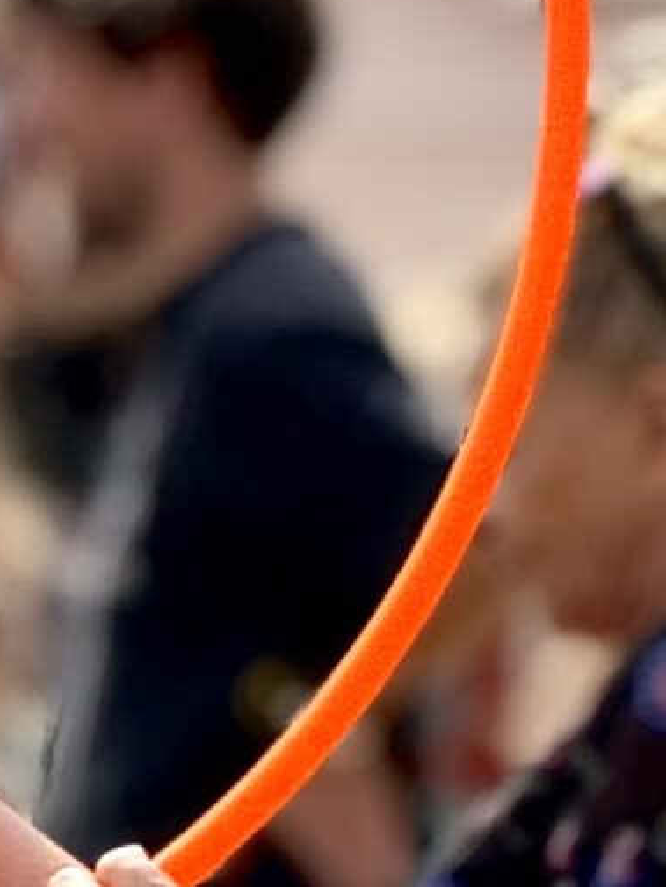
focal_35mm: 608
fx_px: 15590
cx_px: 891
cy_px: 1547
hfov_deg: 2.4
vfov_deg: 3.2
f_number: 2.8
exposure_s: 1/1294
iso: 50
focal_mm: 15.66
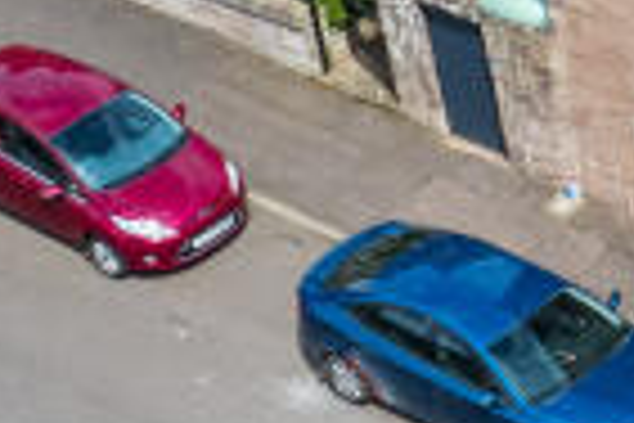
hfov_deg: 10.9
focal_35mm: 160
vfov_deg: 8.2
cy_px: -392
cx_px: 1511
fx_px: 2818
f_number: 2.8
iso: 110
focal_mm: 8.38
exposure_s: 1/160
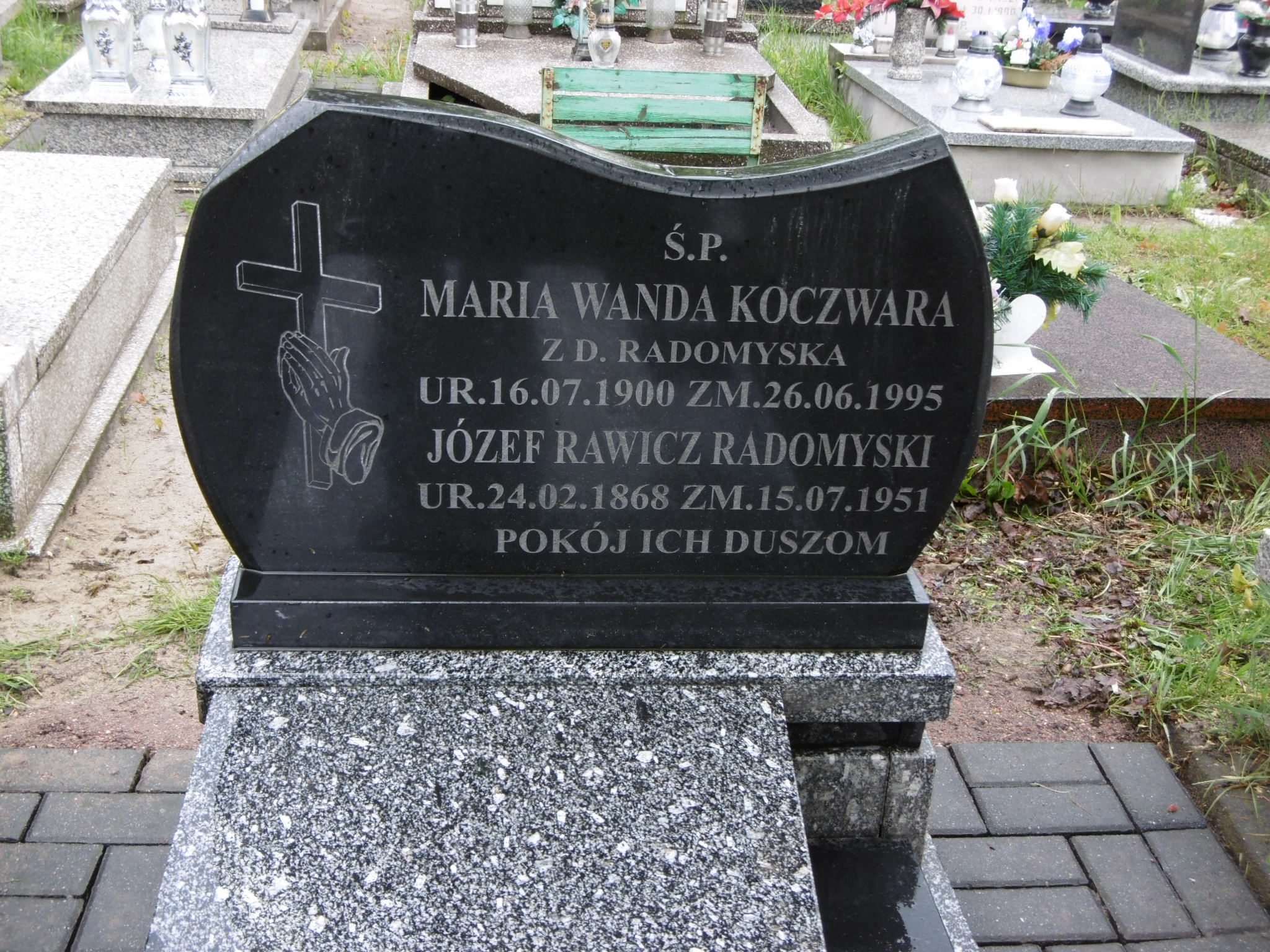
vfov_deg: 33.6
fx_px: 1578
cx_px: 635
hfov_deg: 43.9
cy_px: 476
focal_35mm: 43
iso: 100
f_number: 3.8
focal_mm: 7.7
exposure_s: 1/80
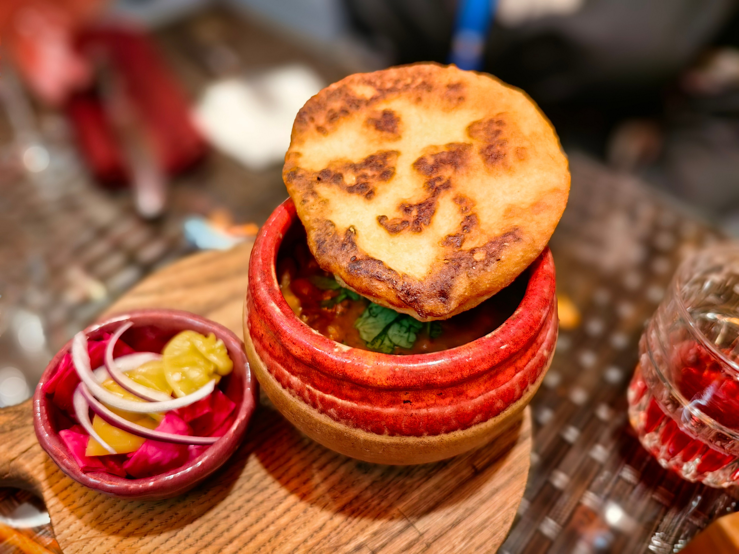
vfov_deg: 51.4
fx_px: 576
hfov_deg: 65.3
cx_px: 370
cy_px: 277
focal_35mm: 27
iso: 320
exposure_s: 1/100
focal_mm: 6.35
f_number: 1.4
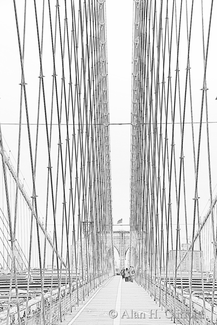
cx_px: 108
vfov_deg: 33.4
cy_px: 162
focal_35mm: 60
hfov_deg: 22.7
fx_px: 541
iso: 100
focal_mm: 40
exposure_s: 1/100
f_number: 5
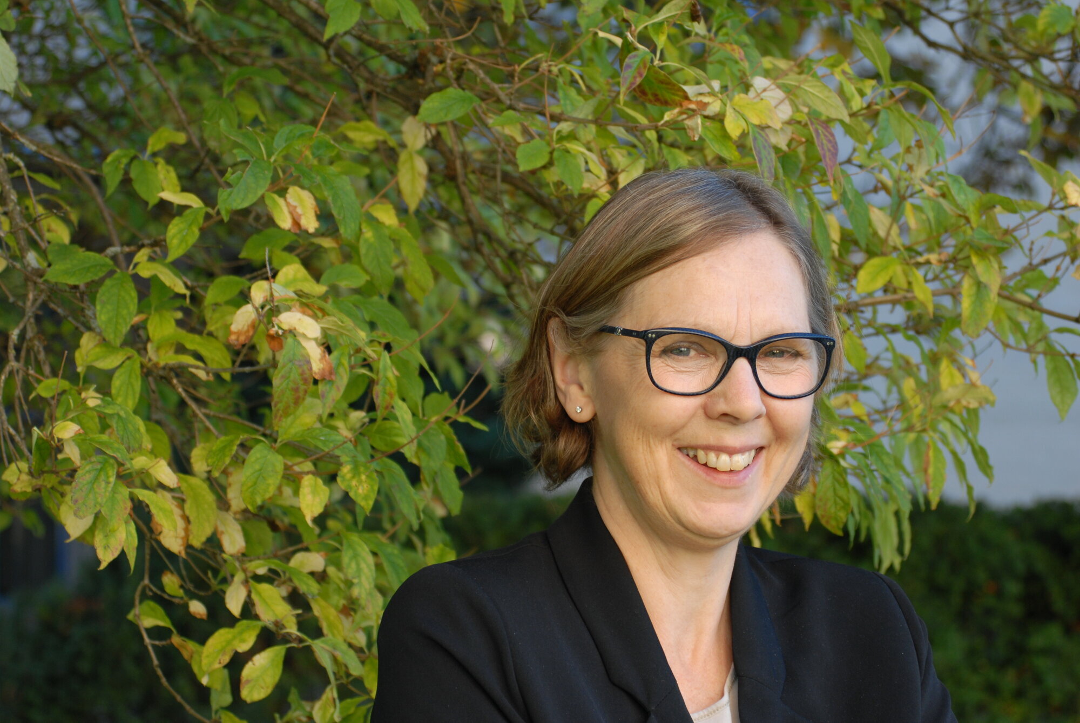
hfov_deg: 19.4
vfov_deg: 13.1
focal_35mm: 105
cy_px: 362
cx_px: 540
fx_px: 3154
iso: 200
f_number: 5.6
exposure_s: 1/60
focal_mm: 70
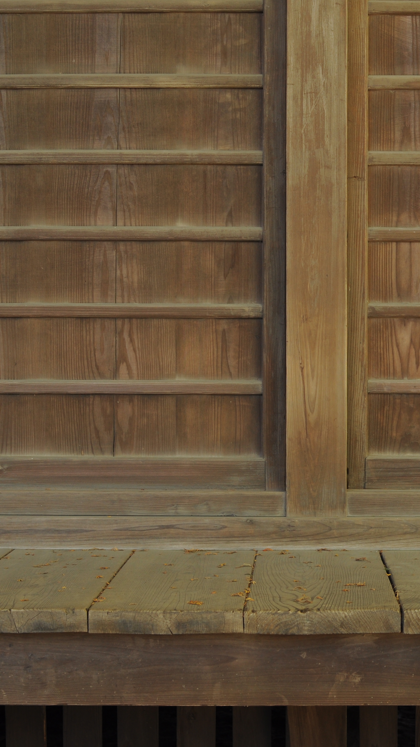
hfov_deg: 14.5
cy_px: 373
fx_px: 1639
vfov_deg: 25.7
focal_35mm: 83
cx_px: 313
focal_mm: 35
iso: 200
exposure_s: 1/8
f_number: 5.6
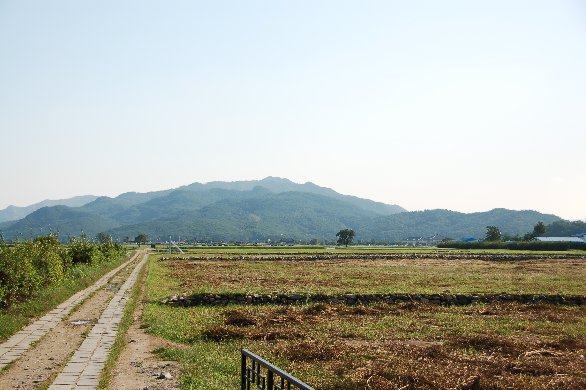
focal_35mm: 54
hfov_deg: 36.9
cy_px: 195
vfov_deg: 25.0
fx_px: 878
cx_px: 293
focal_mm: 36
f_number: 4.5
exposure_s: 1/640
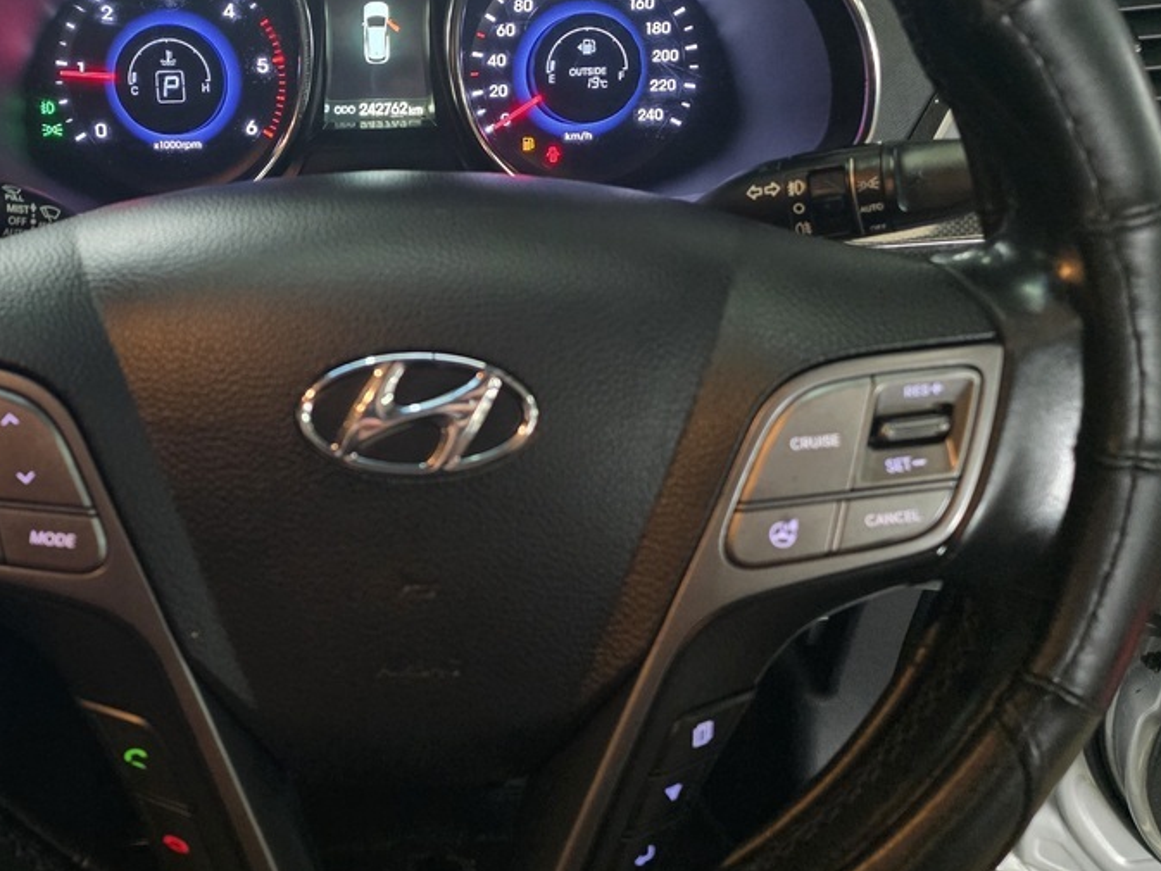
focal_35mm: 35
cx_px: 359
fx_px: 1174
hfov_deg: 51.3
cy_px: 298
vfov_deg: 40.3
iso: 2000
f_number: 1.7
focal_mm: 6.25
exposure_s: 1/100
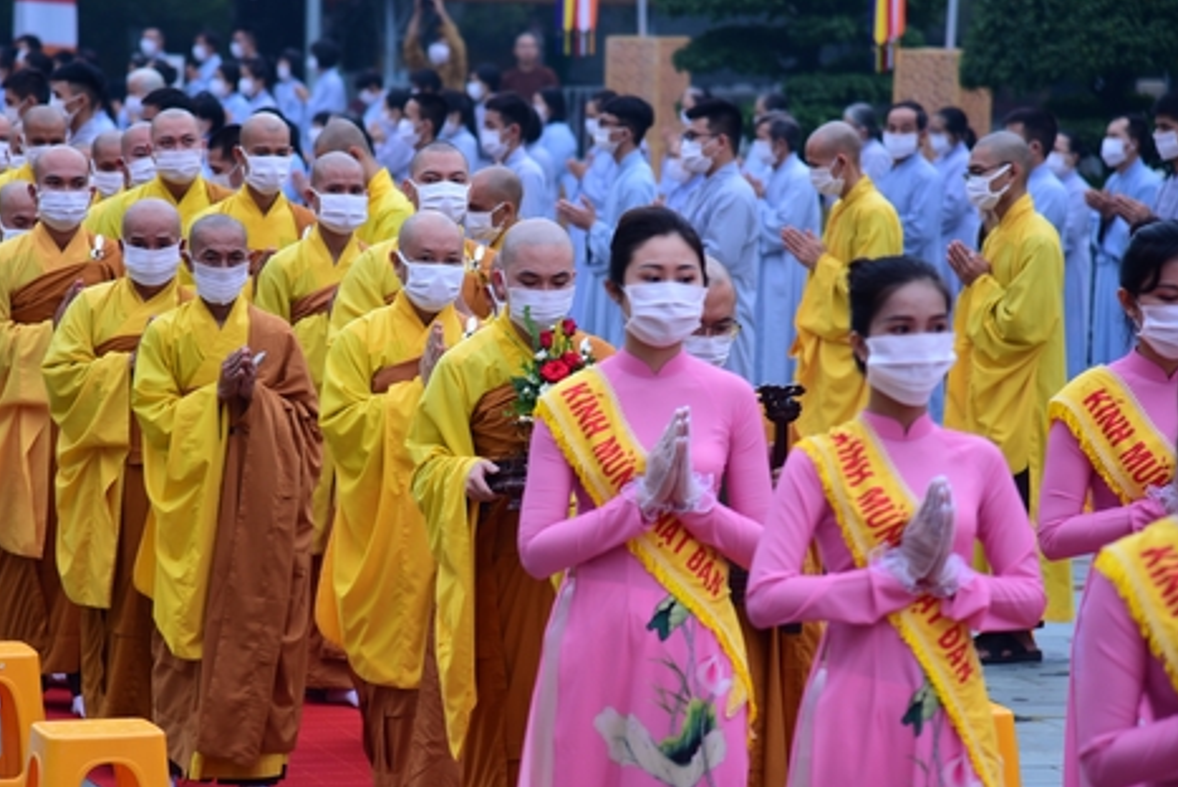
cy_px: 414
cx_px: 507
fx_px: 5468
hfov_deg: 12.3
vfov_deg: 8.2
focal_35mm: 167
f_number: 4
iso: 400
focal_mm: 120
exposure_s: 1/100
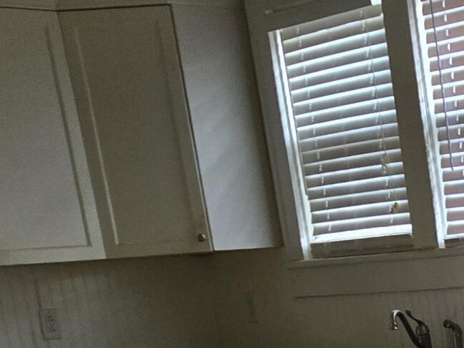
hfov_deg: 16.5
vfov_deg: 12.8
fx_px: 1421
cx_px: 745
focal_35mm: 106
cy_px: 608
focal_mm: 5.4
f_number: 1.8
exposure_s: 1/120
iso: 400
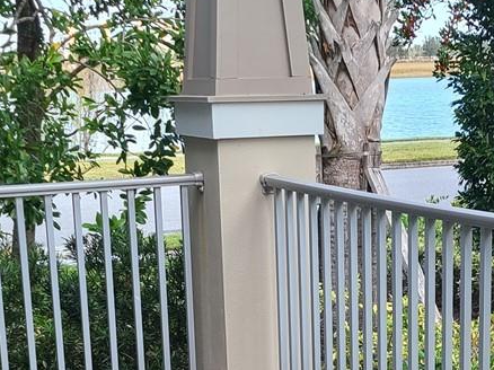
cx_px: 306
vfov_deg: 14.9
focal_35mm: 95
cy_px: 462
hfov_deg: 20.6
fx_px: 1355
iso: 40
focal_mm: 5.4
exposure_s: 1/310
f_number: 1.8
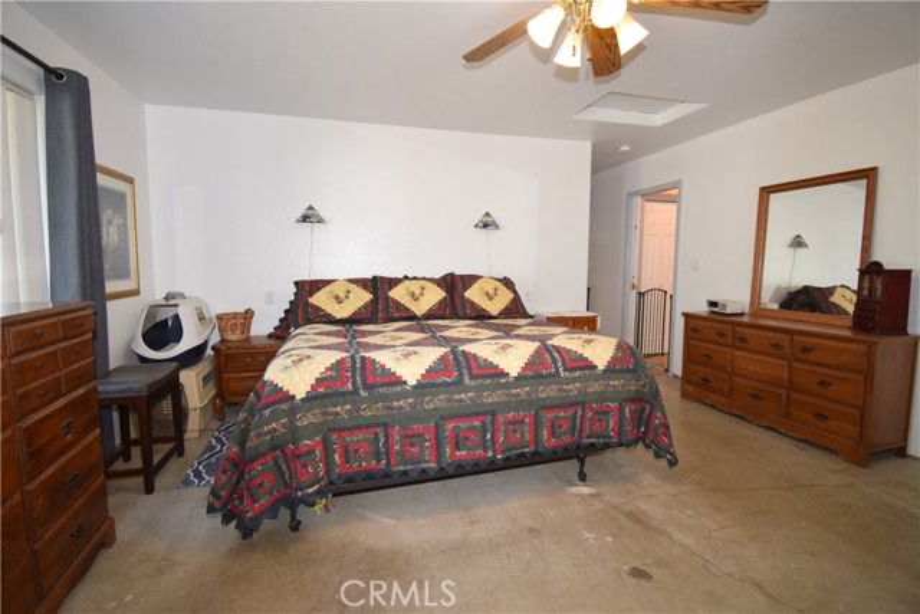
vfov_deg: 77.4
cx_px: 460
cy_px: 307
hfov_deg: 100.4
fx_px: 383
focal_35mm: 15
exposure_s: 1/100
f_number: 5
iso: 800
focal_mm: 10
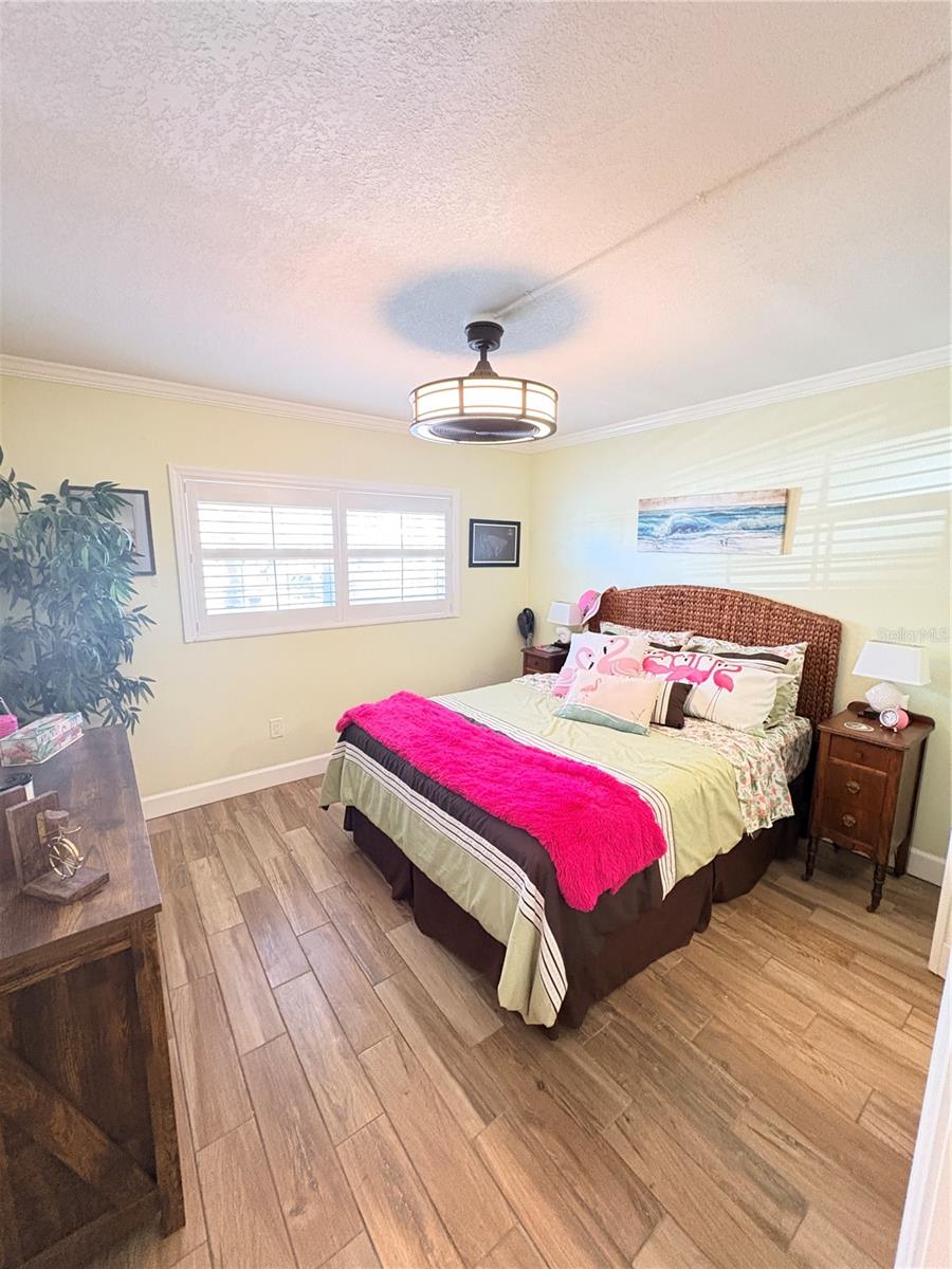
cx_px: 476
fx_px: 513
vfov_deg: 102.1
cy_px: 634
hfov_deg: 85.7
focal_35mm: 14
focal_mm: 2.22
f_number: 2.2
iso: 1000
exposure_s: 1/40
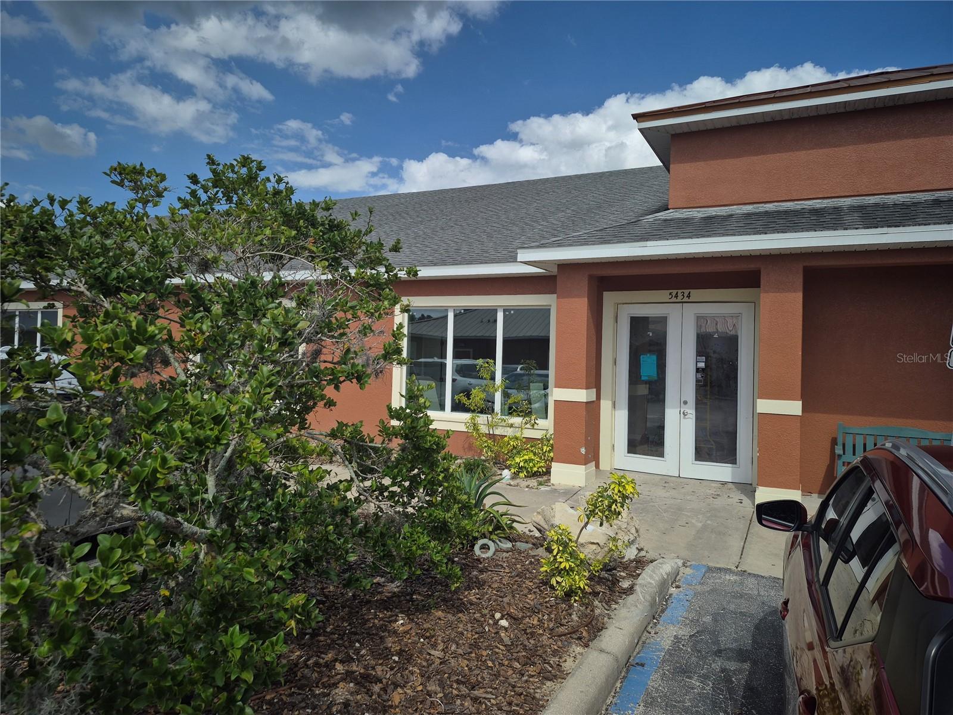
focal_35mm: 23
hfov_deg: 73.9
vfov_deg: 58.9
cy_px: 358
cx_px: 476
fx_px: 633
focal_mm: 5.4
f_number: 1.8
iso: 25
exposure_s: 1/1736
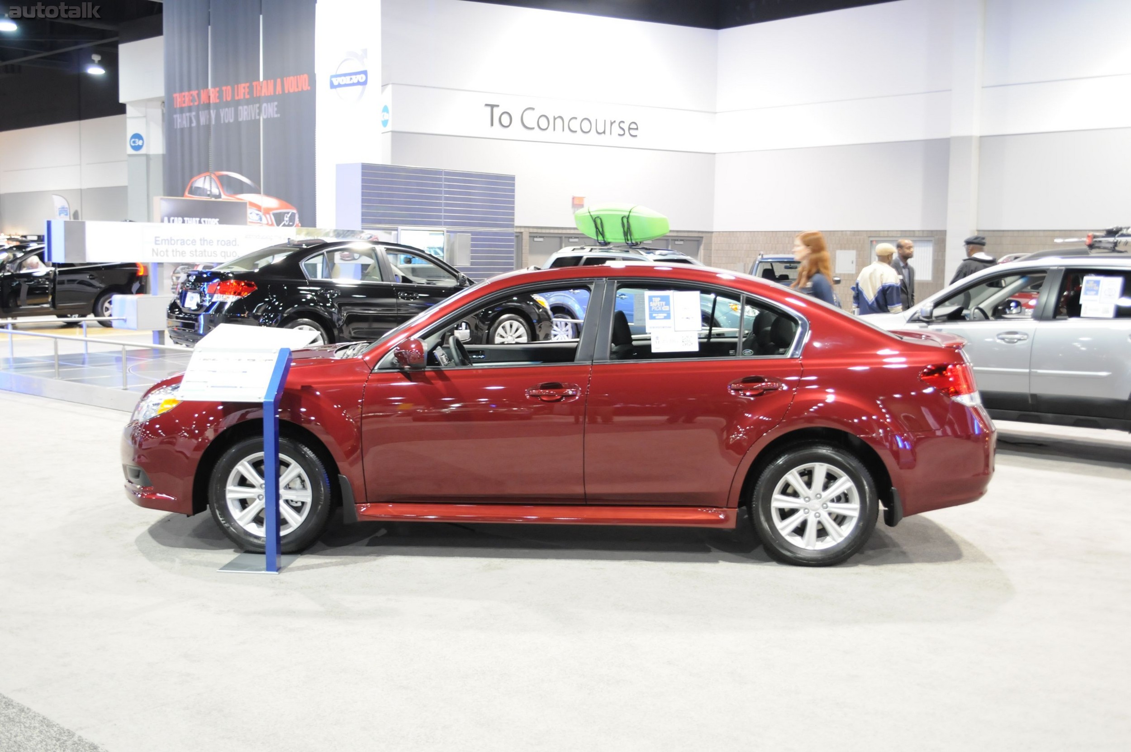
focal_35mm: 36
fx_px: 1130
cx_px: 566
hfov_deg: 53.2
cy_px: 376
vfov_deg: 36.8
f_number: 4
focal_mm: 24
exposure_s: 1/8
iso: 800
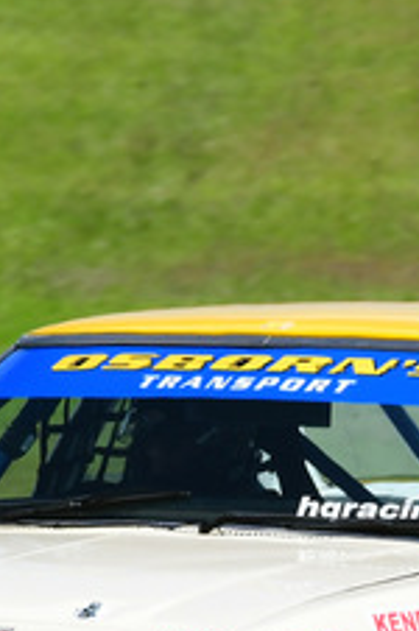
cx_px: 304
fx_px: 31694
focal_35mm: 1810
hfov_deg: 0.8
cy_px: 544
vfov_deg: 1.1
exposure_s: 1/500
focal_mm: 340
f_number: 13
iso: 400
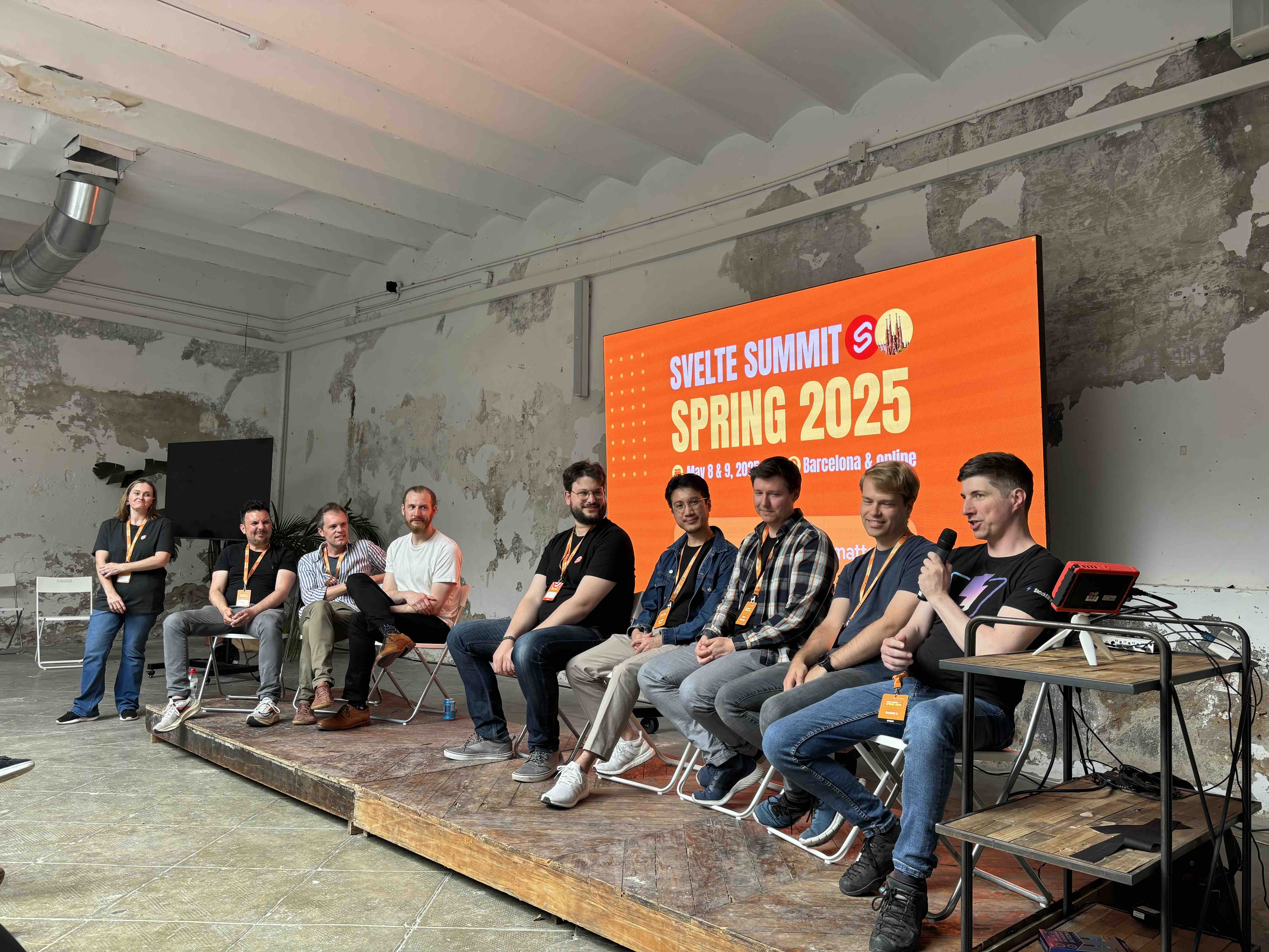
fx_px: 953
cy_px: 476
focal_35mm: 26
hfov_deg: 67.3
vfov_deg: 53.1
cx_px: 634
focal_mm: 5.96
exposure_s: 1/121
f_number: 1.6
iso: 64
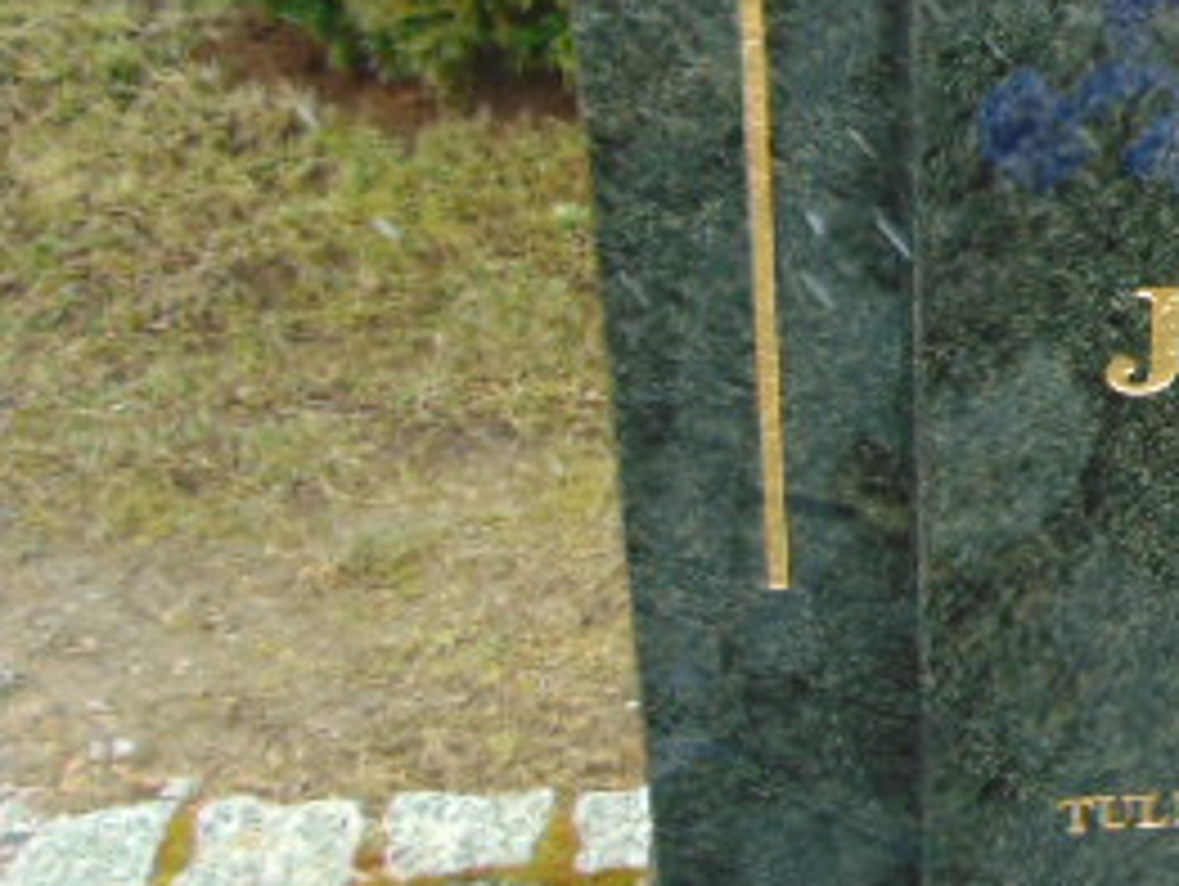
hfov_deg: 28.4
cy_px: 409
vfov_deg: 24.1
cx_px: 1341
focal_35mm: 61
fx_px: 2080
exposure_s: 1/100
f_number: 3
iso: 80
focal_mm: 4.5
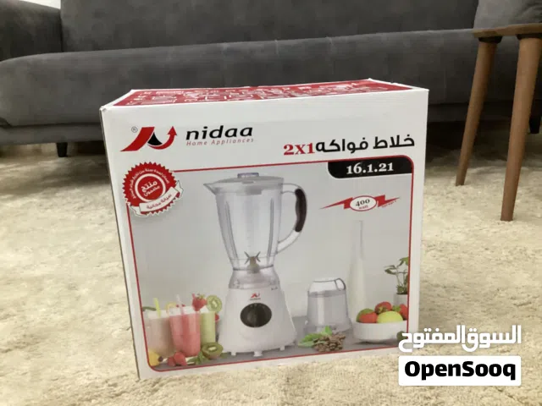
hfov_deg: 58.4
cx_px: 271
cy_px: 203
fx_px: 485
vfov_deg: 45.4
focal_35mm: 31
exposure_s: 1/33
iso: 320
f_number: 2.4
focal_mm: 3.3
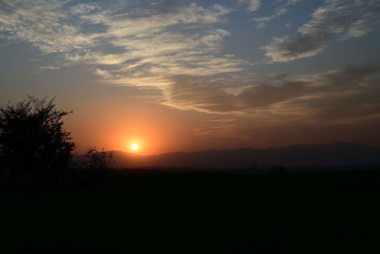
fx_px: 528
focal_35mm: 50
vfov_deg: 27.0
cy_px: 127
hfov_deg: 39.6
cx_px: 190
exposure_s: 1/250
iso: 100
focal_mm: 50
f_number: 10
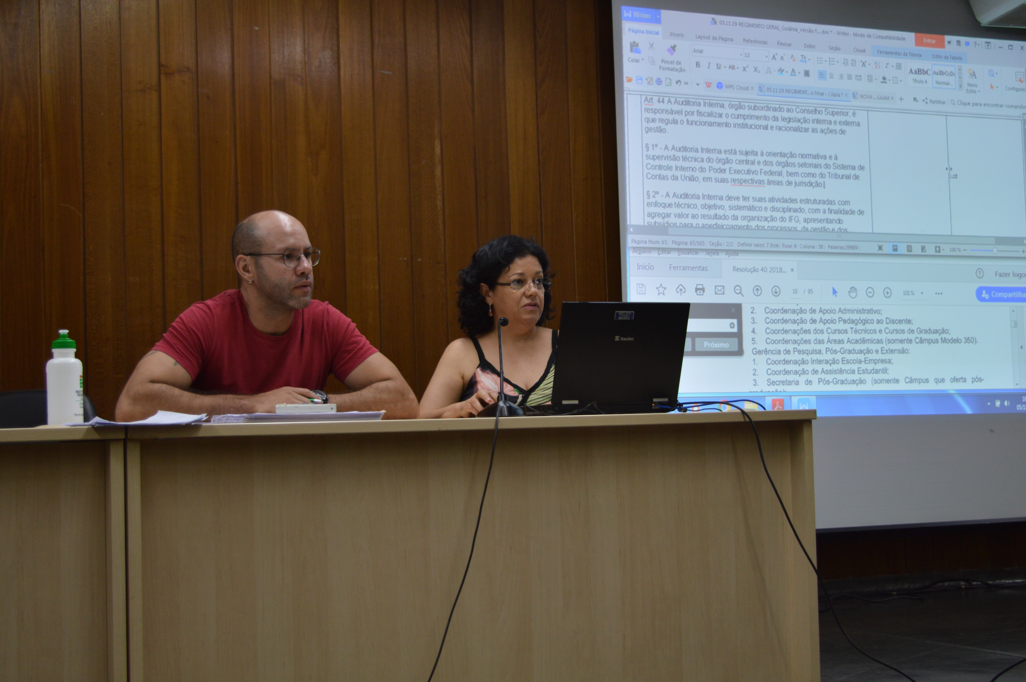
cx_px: 513
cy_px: 341
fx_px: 1495
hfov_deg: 37.9
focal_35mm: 52
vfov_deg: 25.7
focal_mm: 35
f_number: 4.5
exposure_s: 1/60
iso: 400
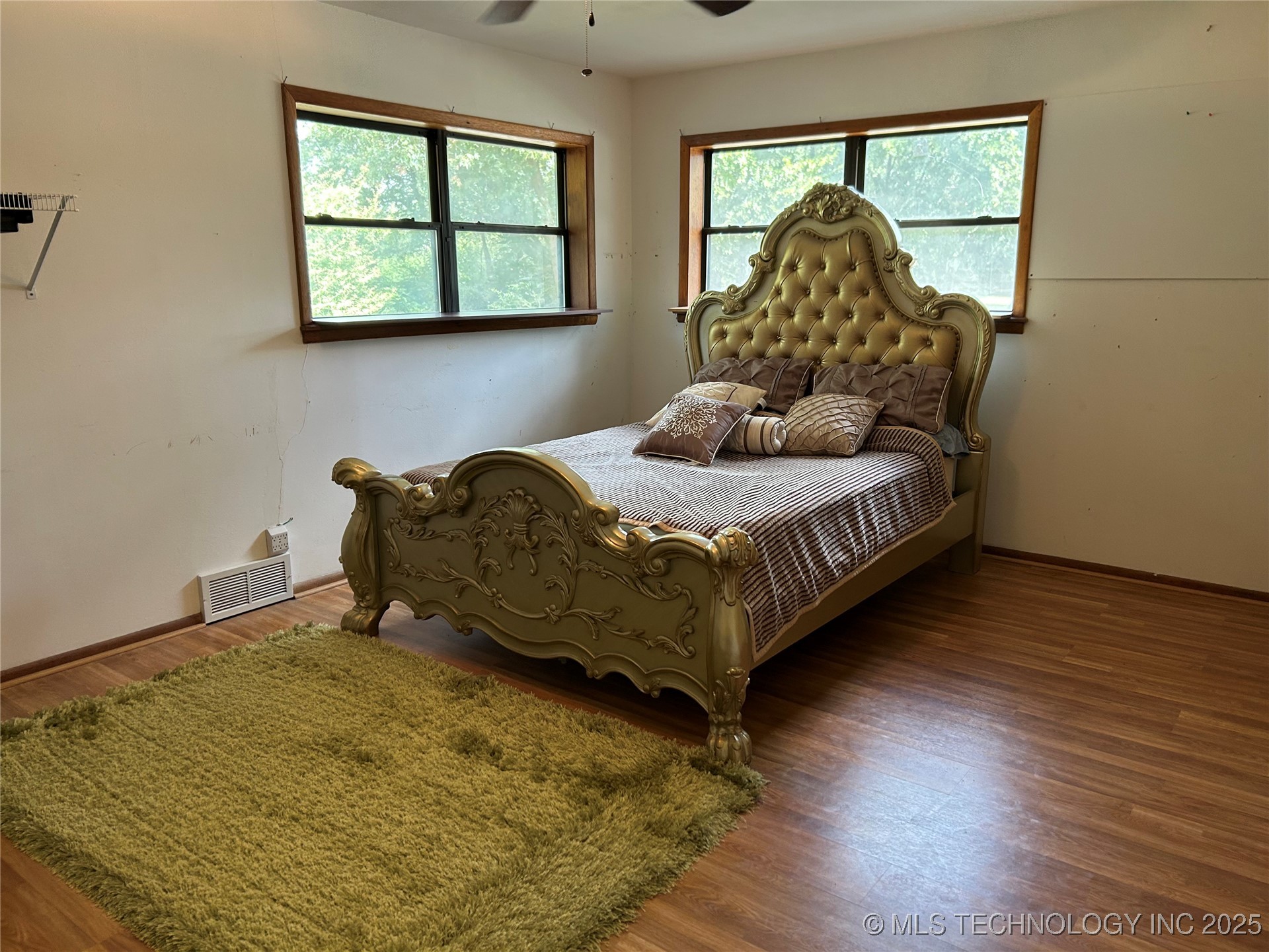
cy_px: 476
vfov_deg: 53.1
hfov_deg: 67.3
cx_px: 634
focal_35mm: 26
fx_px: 953
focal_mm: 5.7
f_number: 1.5
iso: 100
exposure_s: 1/60
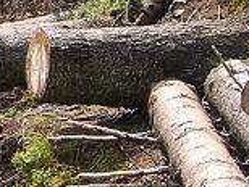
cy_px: 16
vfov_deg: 7.5
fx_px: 1419
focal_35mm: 197
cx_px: -251
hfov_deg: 9.4
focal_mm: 6.3
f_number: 4.4
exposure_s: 1/250
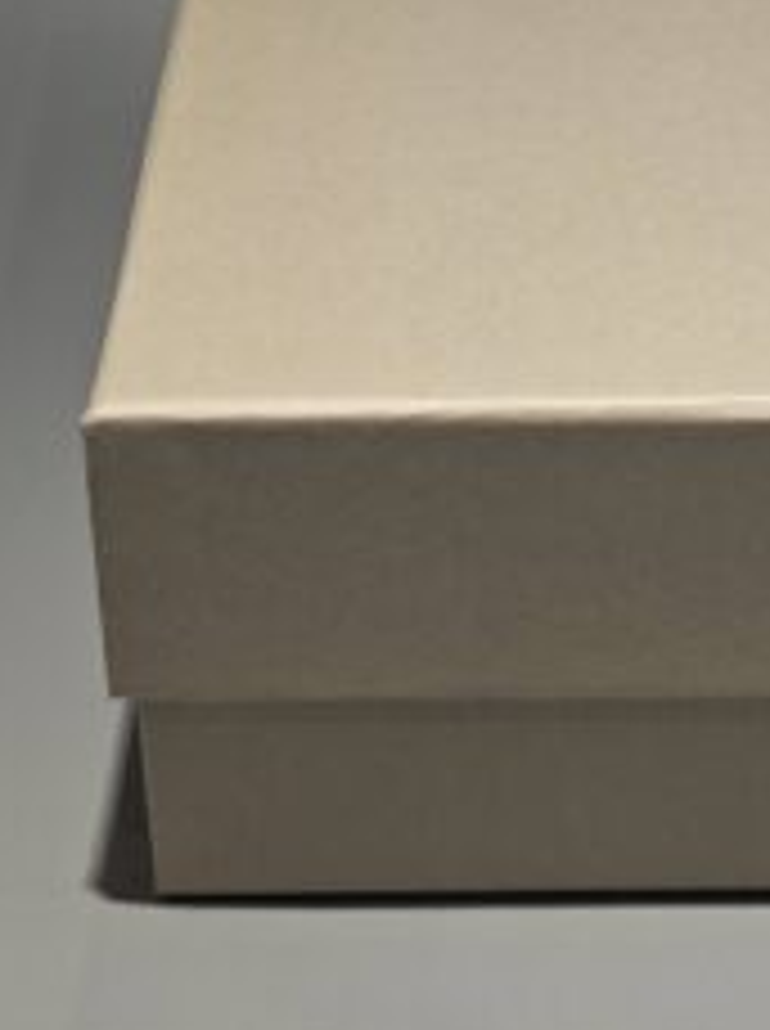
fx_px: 6246
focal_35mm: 210
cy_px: 337
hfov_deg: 7.0
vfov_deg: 9.4
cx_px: 1022
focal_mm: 10.1
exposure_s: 1/100
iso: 80
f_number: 2
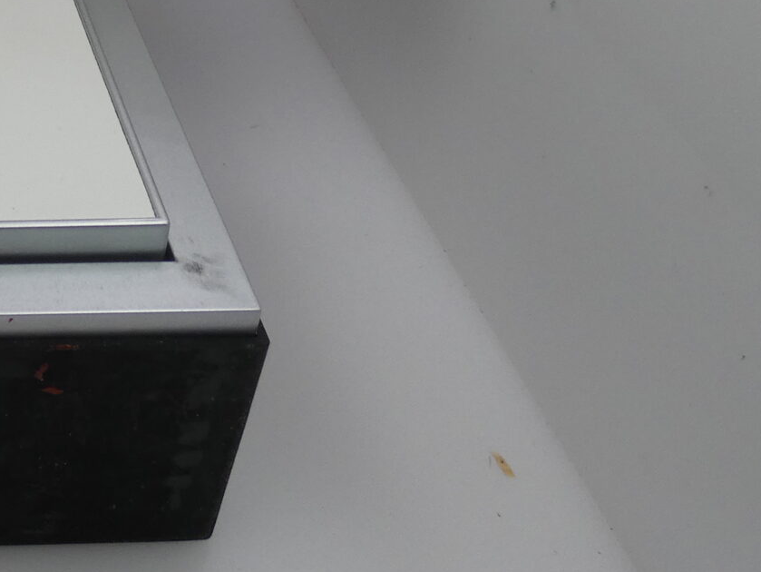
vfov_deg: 21.5
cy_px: -194
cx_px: -249
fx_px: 1342
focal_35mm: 61
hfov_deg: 26.5
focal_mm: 3.6
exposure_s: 1/320
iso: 80
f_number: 2.8
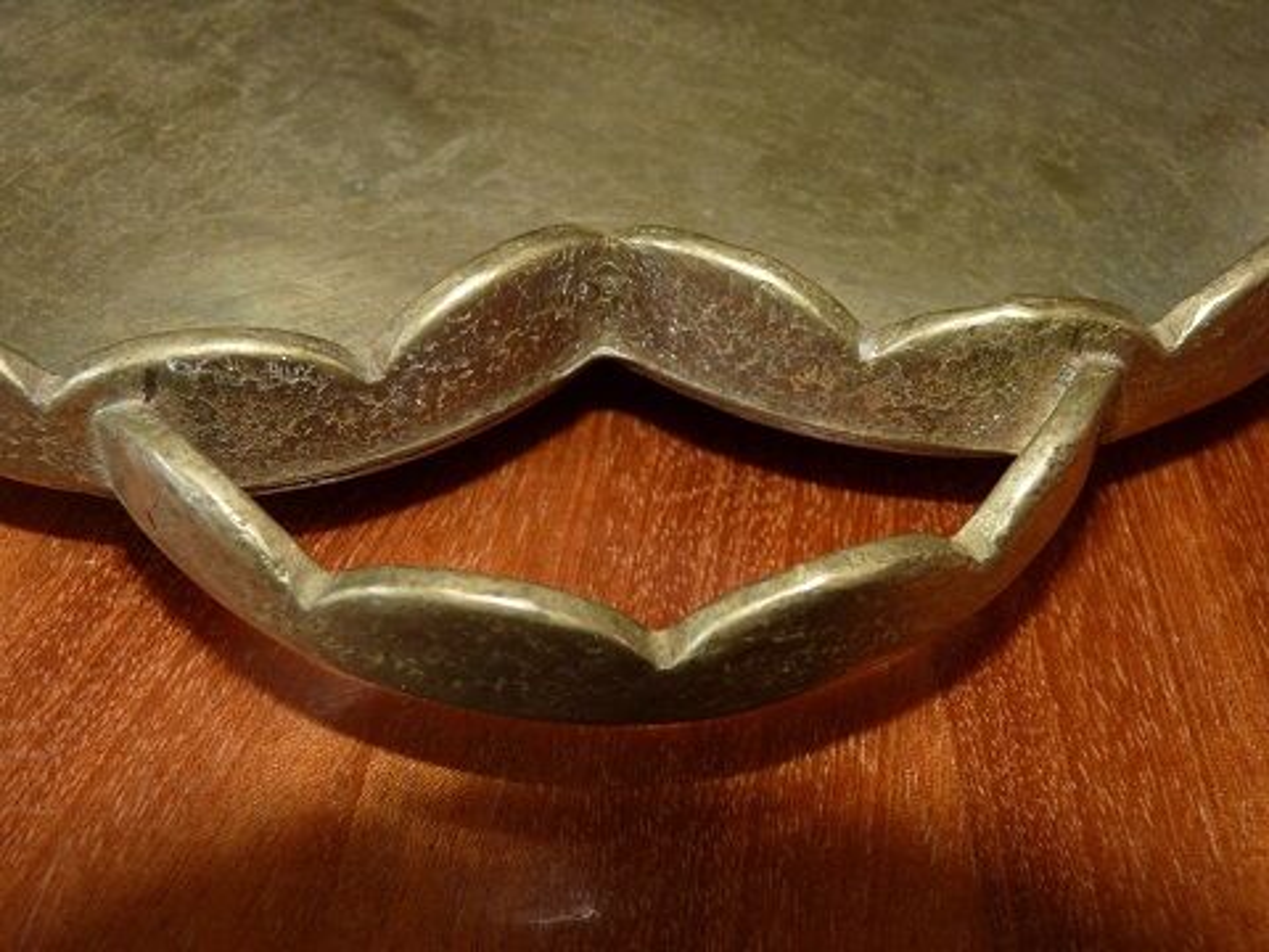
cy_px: 476
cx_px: 634
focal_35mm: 44
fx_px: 1613
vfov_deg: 32.9
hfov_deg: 42.9
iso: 320
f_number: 4
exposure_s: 1/30
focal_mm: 7.8
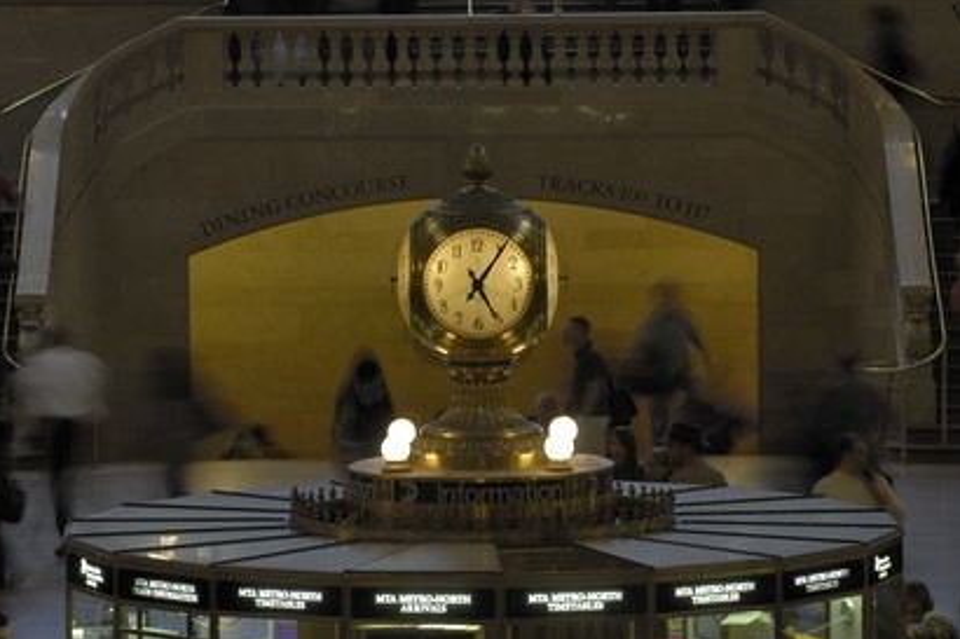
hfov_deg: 8.9
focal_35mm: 231
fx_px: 6157
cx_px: 472
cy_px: 321
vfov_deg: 5.9
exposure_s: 1/2
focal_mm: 150
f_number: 8
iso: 100
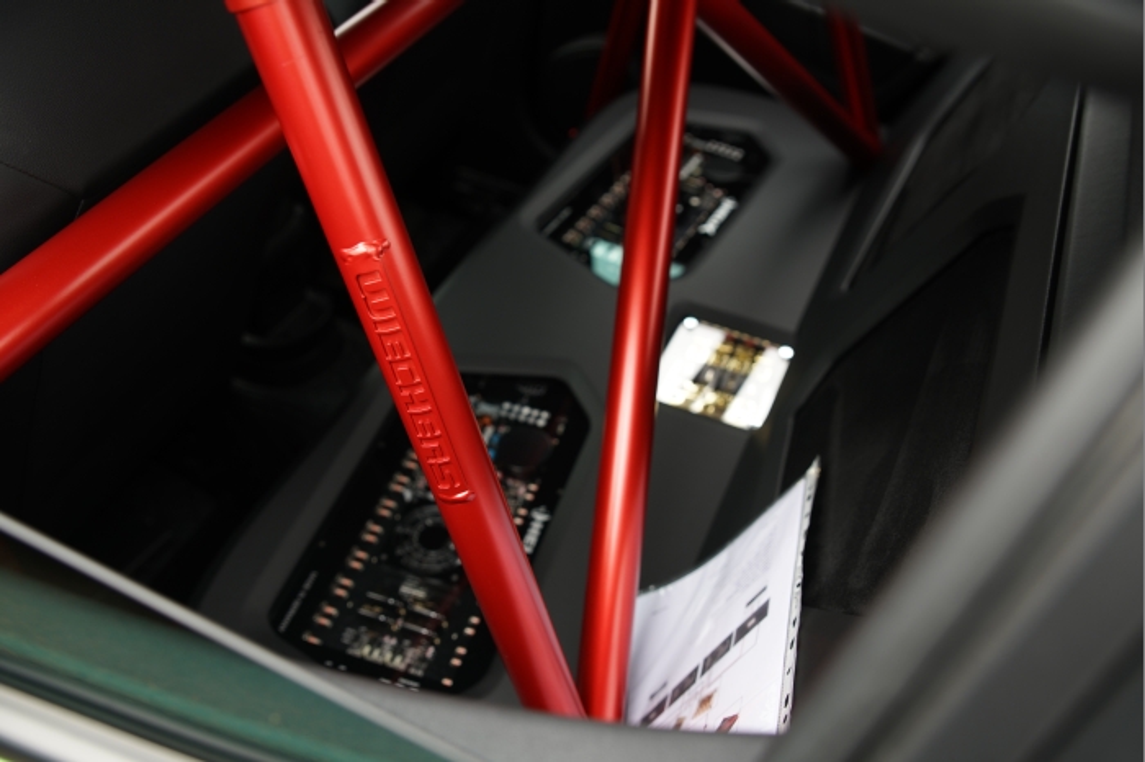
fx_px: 954
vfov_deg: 43.6
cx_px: 572
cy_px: 381
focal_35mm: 30
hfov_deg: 62.0
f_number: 3.5
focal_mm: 30
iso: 320
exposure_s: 1/200
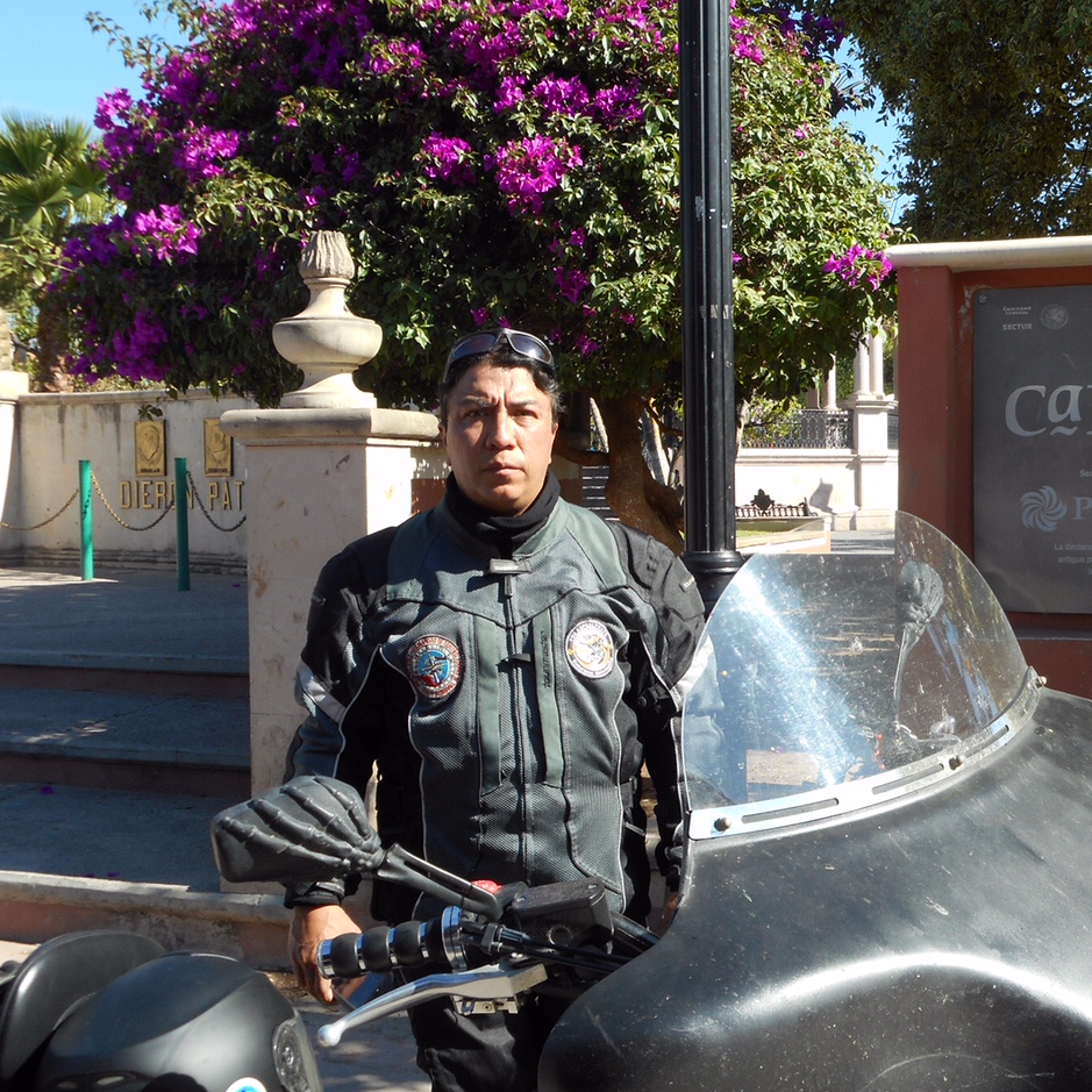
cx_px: 736
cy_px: 544
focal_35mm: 47
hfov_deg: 35.7
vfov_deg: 36.1
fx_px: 1677
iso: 80
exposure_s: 1/250
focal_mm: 6.9
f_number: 4.5
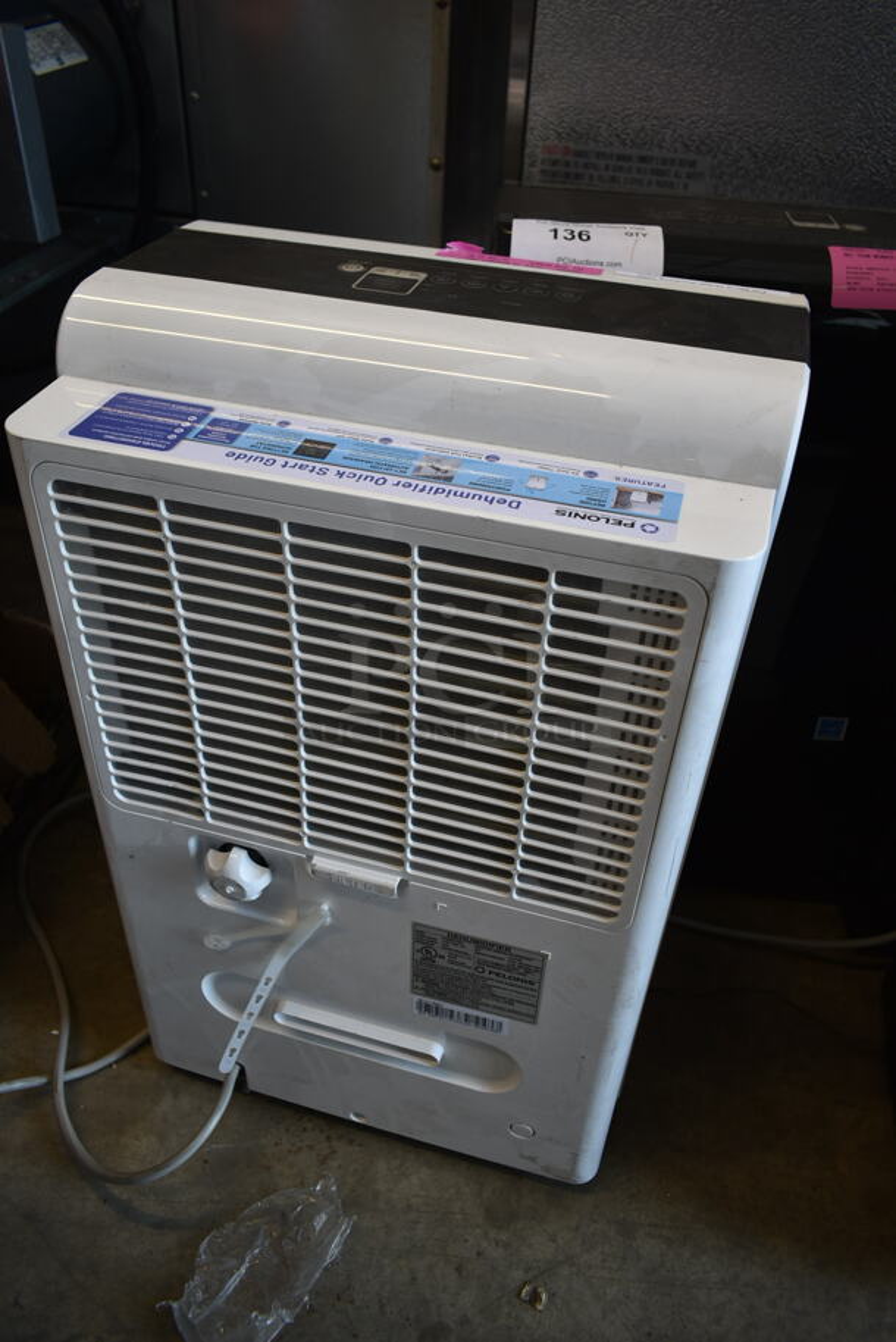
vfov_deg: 67.3
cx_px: 448
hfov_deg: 48.0
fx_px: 1006
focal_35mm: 27
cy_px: 671
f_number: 3.5
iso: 140
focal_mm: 18
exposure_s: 1/30
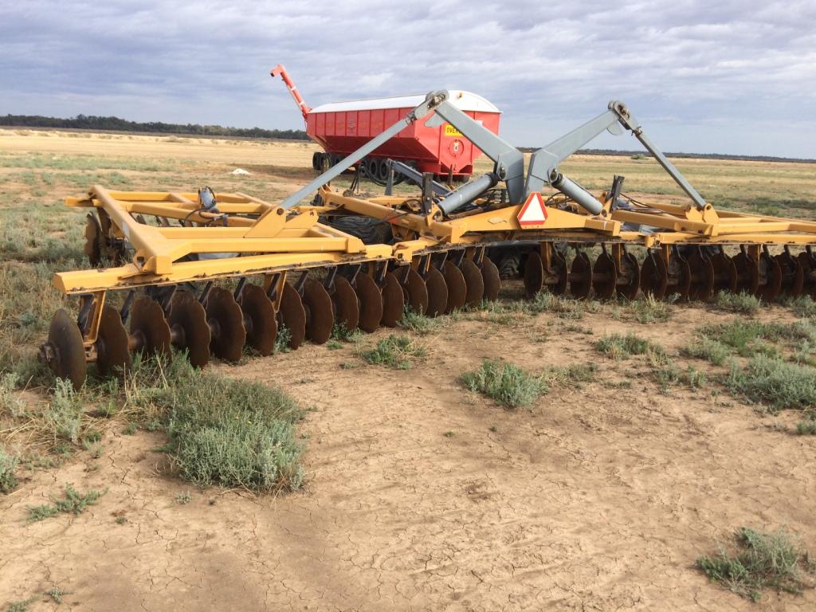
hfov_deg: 61.7
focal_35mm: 29
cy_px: 306
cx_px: 408
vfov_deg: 48.2
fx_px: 684
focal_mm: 4.15
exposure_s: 1/1368
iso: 32
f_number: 2.2
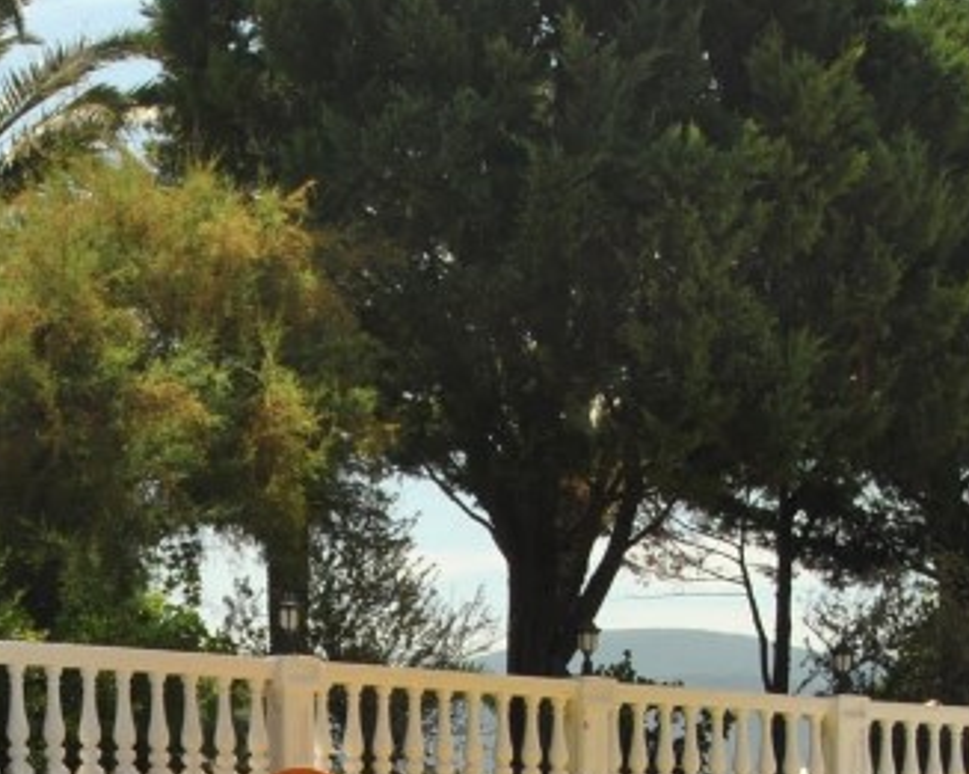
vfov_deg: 14.6
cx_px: 156
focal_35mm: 99
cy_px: 1124
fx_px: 2837
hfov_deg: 19.1
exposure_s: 1/250
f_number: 8
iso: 100
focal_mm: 20
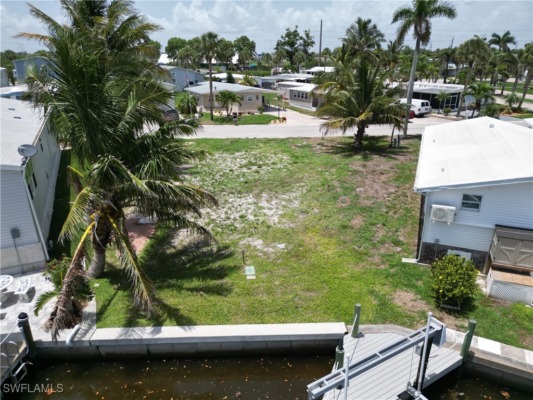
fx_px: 370
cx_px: 266
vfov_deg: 56.8
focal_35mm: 24
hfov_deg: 71.6
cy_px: 200
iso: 130
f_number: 1.7
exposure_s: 1/4000
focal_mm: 6.72
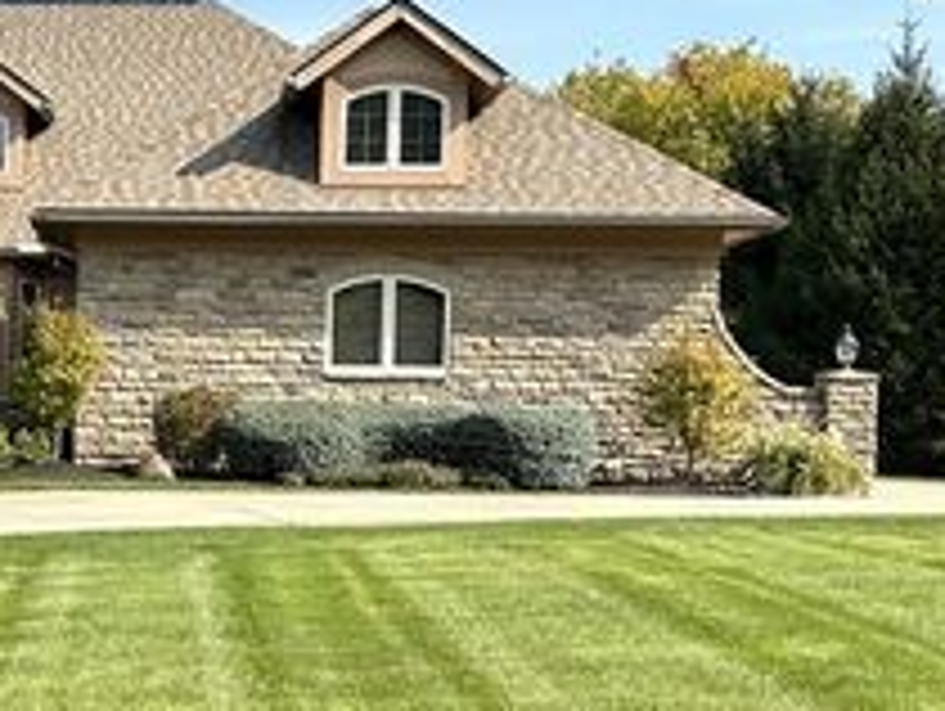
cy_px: 439
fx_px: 2405
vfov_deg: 16.8
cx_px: -104
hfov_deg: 21.1
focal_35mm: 88
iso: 80
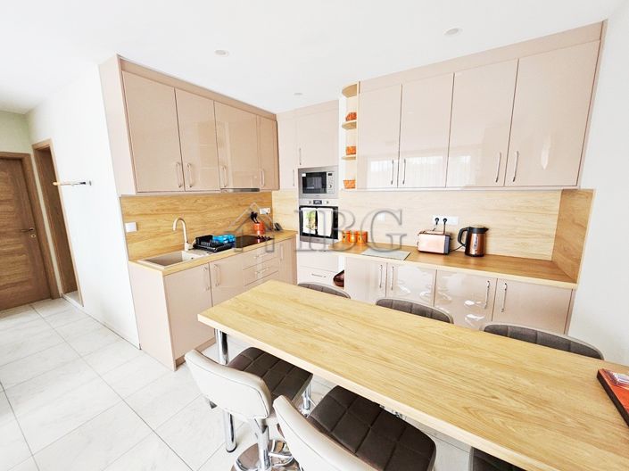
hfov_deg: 106.2
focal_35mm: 13
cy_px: 236
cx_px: 314
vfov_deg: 89.9
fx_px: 236
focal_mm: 1.7
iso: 100
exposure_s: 1/50
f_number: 2.2
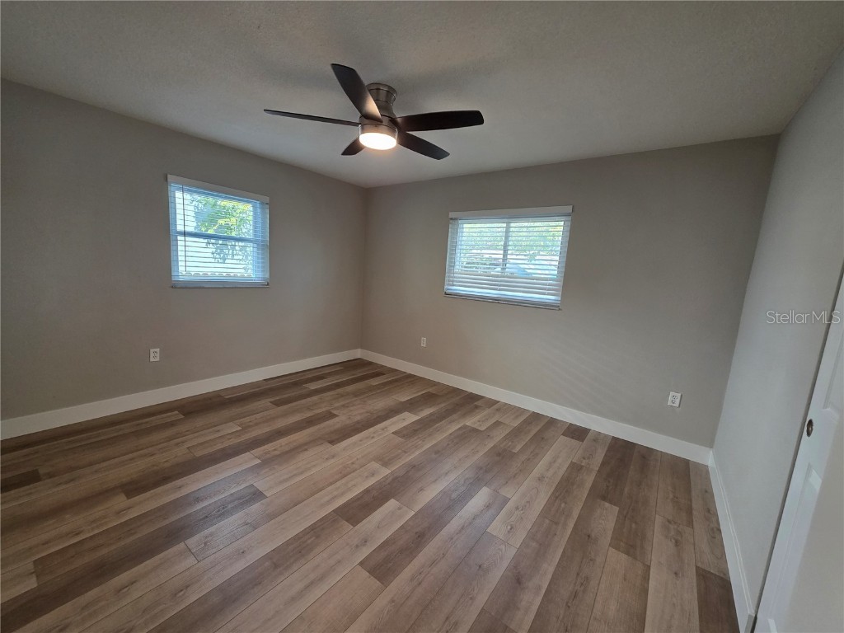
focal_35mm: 13
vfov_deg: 89.9
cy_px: 316
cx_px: 422
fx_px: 317
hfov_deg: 106.2
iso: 200
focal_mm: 2.2
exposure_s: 1/120
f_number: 1.9
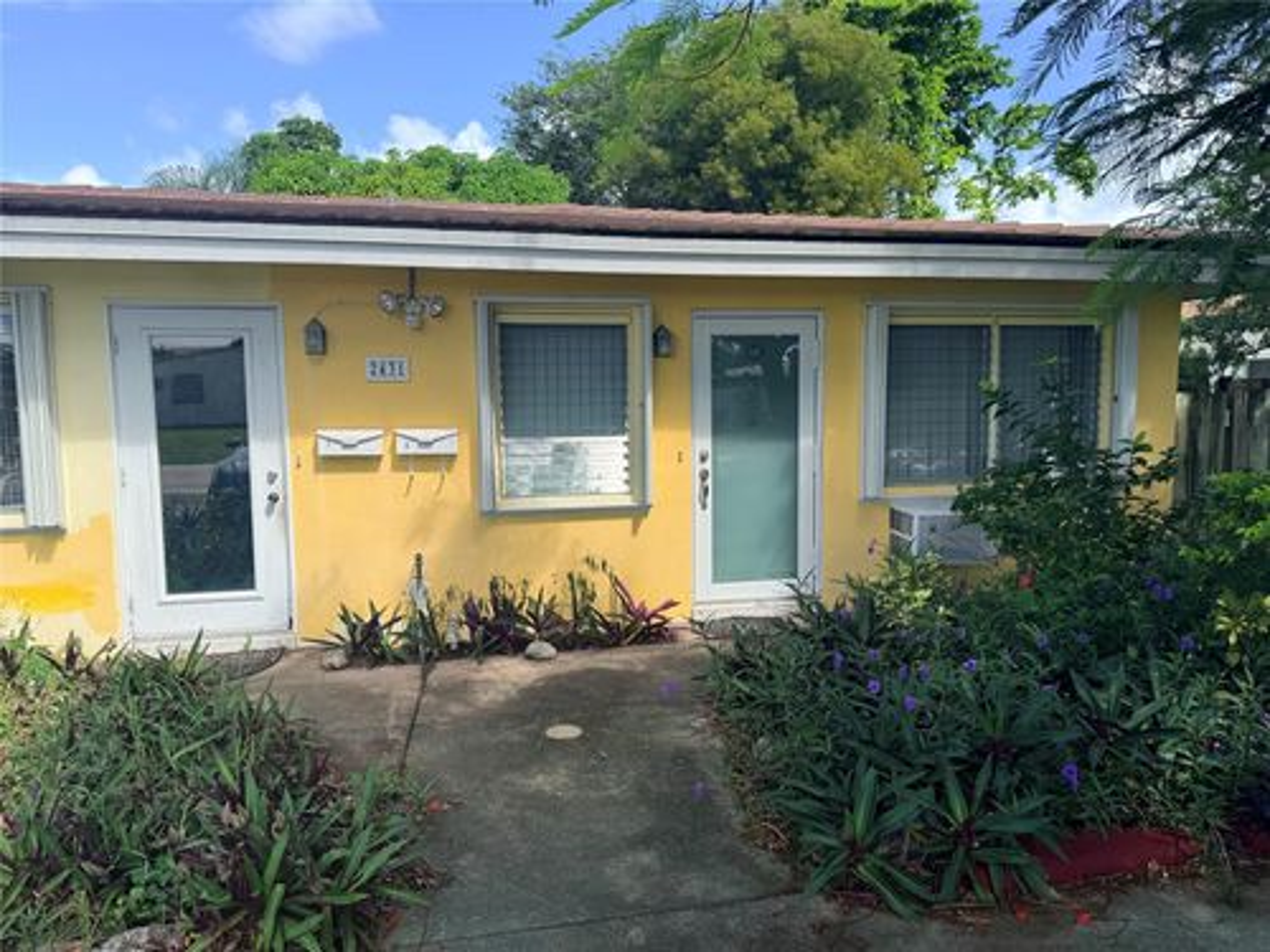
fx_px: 881
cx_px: 635
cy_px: 476
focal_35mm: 24
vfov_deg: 56.8
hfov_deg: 71.6
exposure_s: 1/1770
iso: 80
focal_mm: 6.76
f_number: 1.78
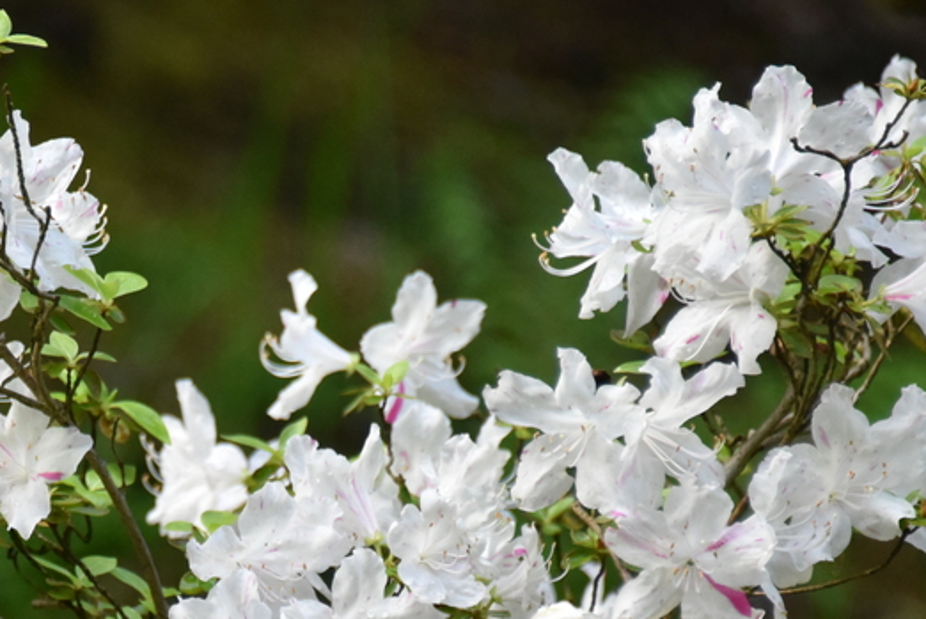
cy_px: 578
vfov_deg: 1.9
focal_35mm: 735
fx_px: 18921
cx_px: 67
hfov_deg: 2.8
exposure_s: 1/640
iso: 3200
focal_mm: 300
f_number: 5.6
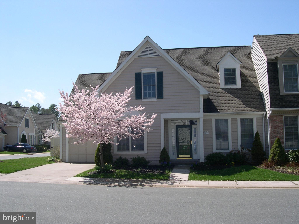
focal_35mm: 38
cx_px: 150
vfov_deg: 37.7
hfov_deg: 49.0
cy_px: 112
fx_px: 328
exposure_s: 1/189
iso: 100
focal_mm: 8
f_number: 7.6
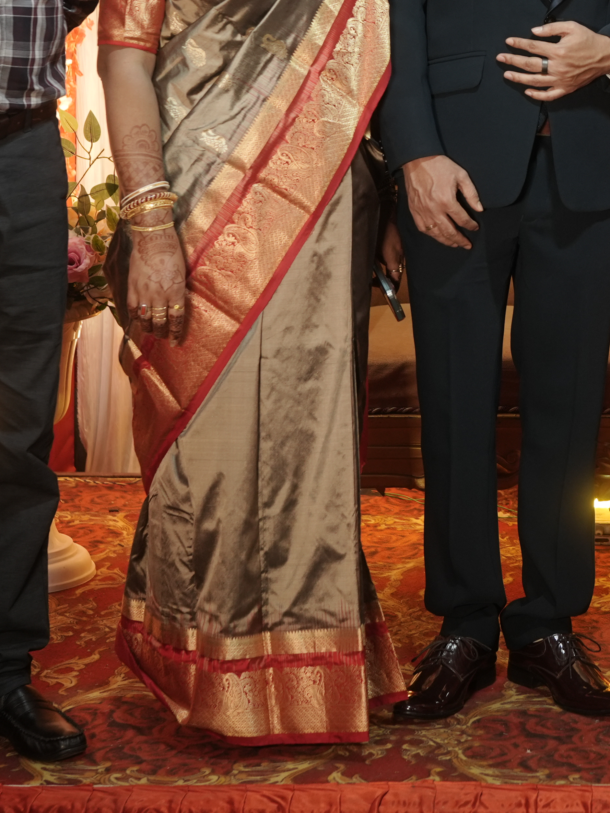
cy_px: 70
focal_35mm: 94
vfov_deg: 20.4
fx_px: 2208
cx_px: 665
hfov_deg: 15.3
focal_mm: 35
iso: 500
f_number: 2.8
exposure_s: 1/200
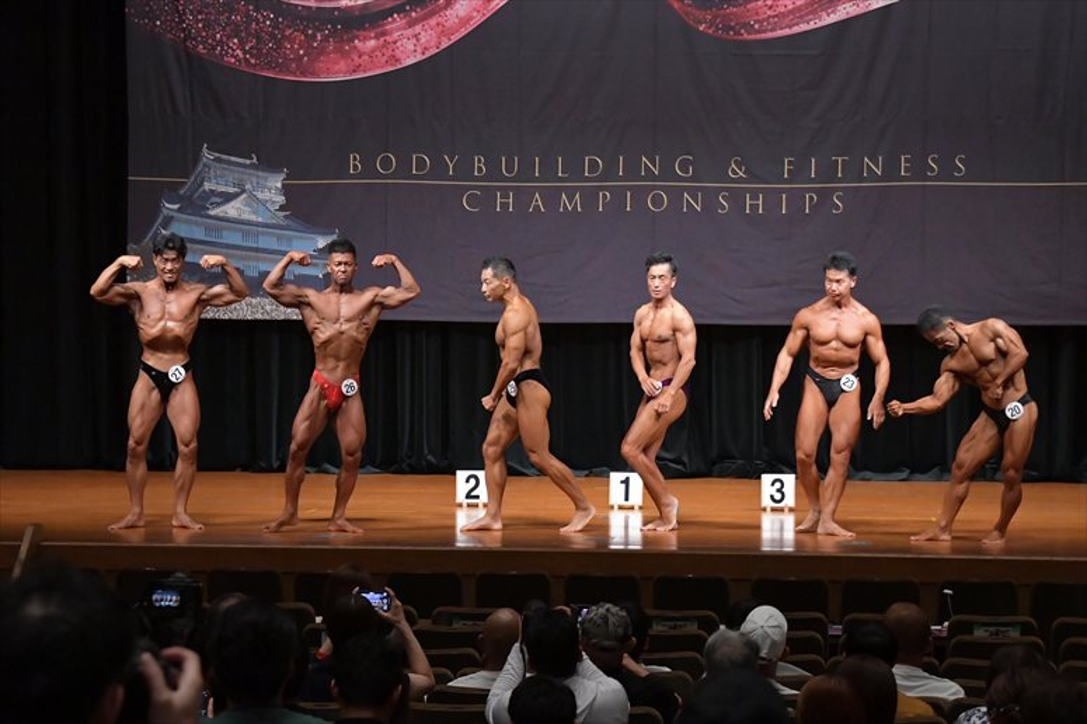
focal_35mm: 117
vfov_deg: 11.7
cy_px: 362
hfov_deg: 17.5
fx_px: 3531
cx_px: 544
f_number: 5.6
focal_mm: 78
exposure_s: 1/400
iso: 6400
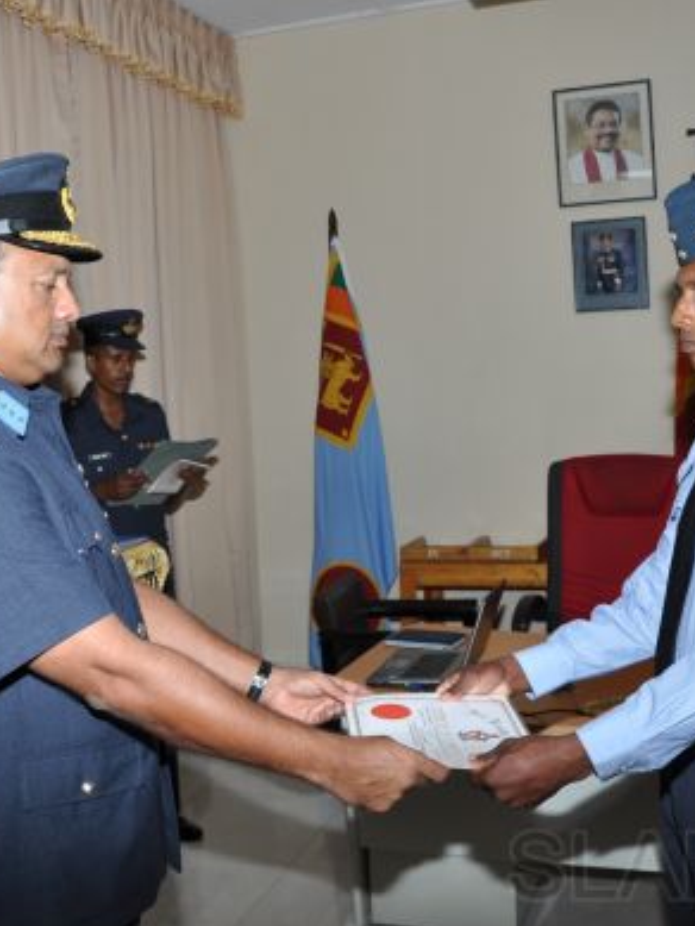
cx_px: 338
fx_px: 1070
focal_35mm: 40
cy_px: 471
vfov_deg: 46.8
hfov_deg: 36.0
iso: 200
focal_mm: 18
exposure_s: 1/125
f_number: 5.6
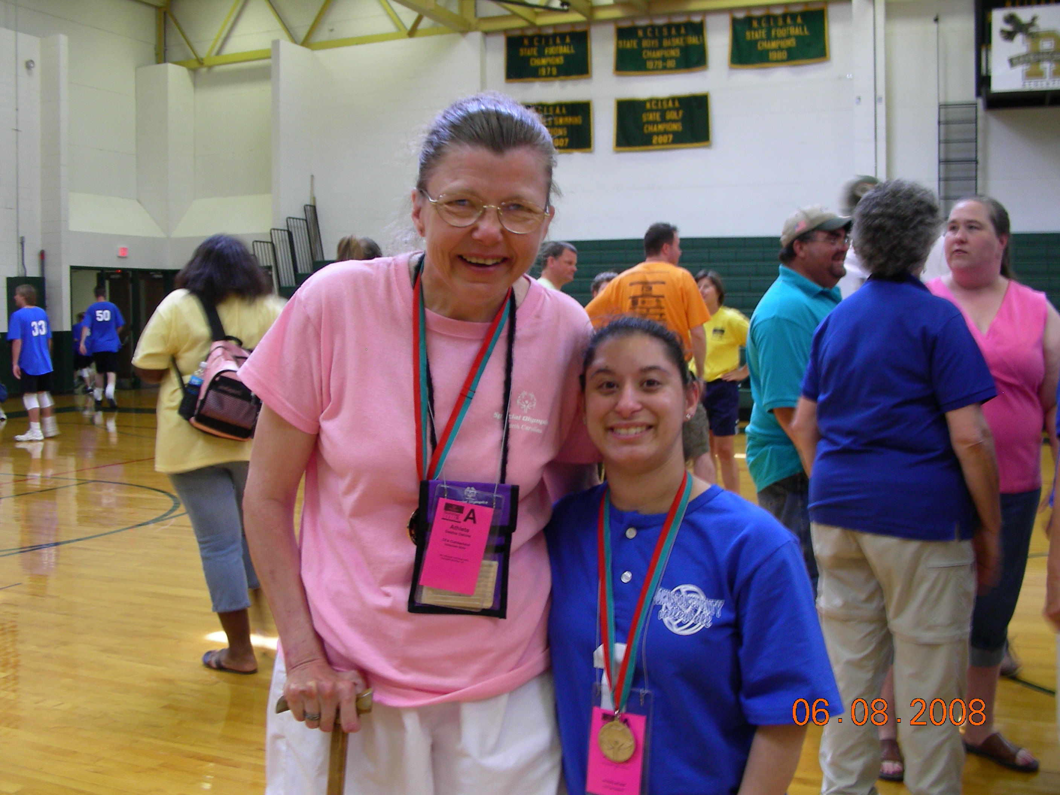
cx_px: 530
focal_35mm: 38
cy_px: 398
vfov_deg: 37.7
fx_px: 1164
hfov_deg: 49.0
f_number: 3.5
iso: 50
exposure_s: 1/7.2
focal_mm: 6.3
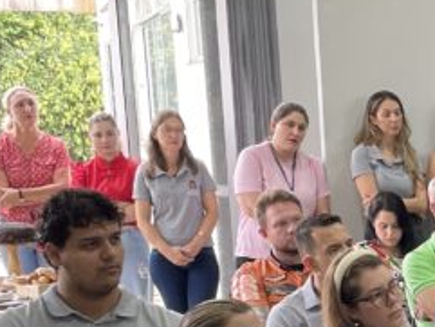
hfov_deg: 16.6
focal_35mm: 111
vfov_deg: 12.8
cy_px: 444
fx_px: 1396
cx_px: 590
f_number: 1.6
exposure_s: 1/60
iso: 64
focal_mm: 4.2
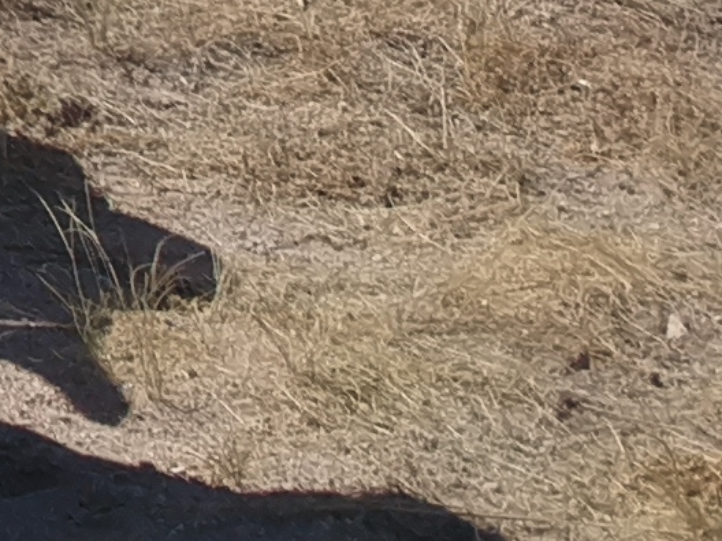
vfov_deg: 6.9
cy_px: -1205
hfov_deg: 8.2
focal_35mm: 188
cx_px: -1743
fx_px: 3921
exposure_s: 1/2000
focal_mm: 4.49
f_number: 2.6
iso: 102
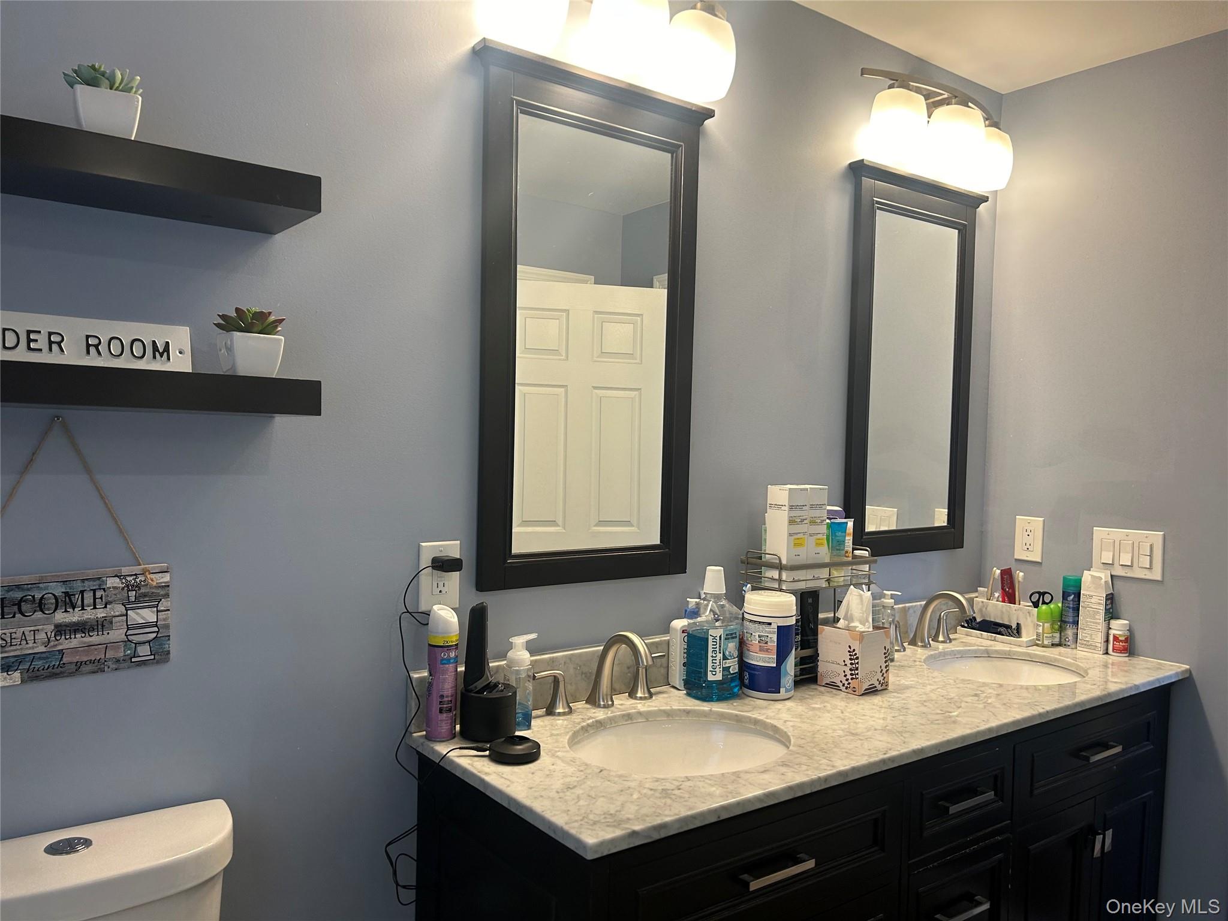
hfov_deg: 67.3
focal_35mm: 26
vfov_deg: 53.1
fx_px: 922
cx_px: 614
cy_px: 460
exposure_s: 1/60
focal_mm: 5.7
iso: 80
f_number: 1.5
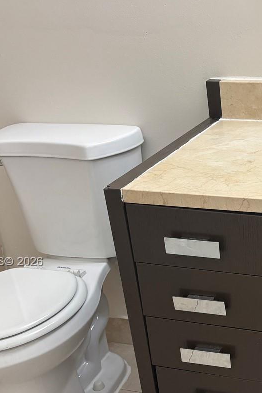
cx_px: 288
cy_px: 262
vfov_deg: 35.9
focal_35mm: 55
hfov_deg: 23.1
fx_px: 601
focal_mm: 5.96
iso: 125
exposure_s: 1/60
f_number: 1.6
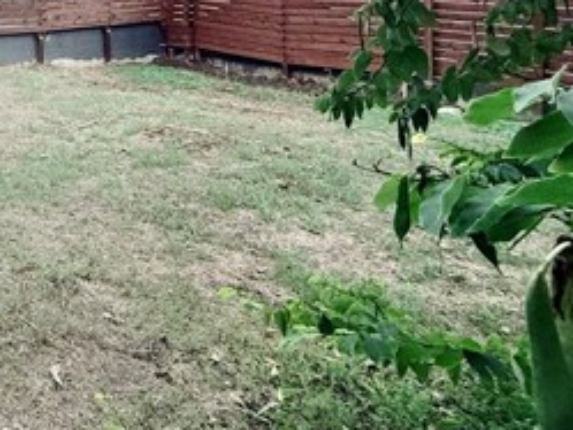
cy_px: -30
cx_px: -138
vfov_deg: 34.8
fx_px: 596
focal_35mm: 36
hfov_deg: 37.0
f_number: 2.2
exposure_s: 1/726
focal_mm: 2.22
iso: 50
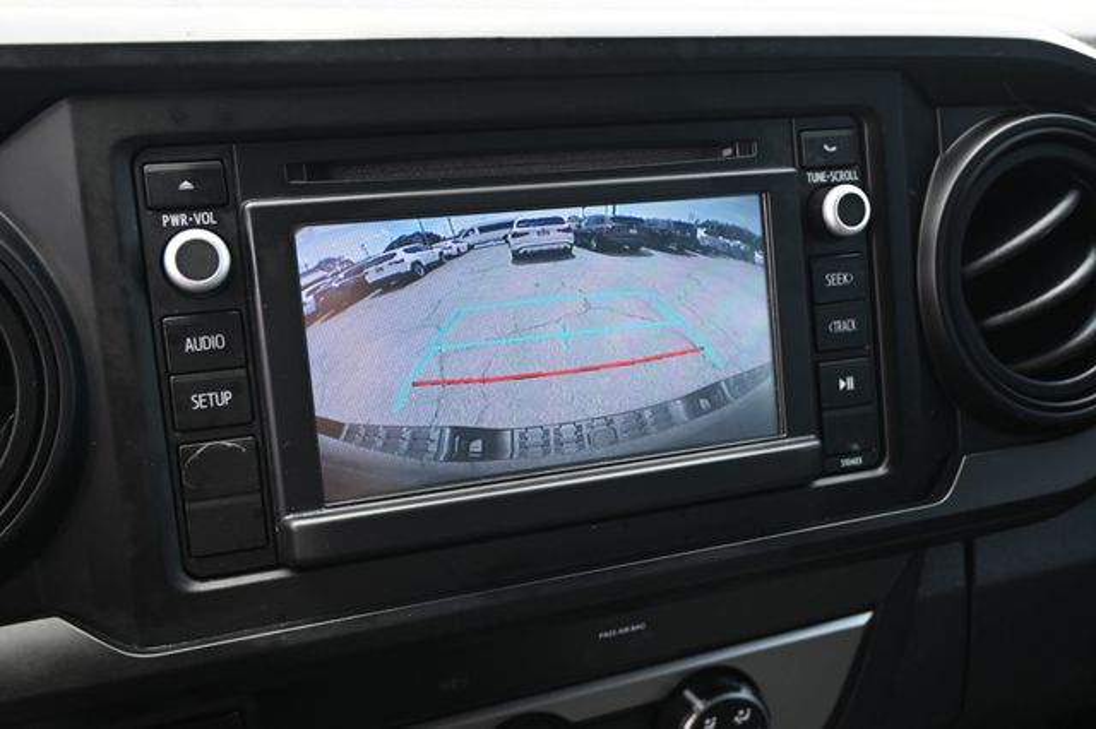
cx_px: 548
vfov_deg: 39.9
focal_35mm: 33
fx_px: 1004
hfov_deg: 57.2
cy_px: 364
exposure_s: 1/125
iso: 500
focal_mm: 22
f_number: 4
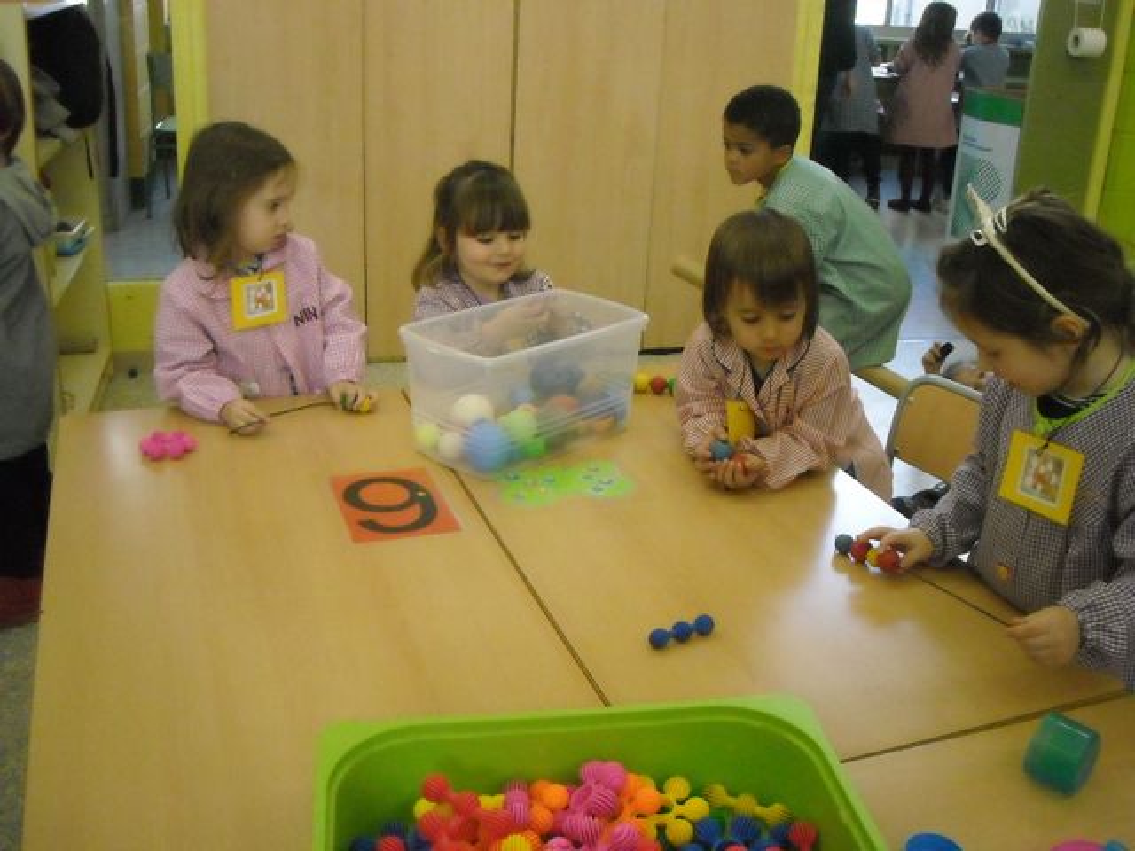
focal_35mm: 35
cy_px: 426
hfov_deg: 52.6
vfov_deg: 40.7
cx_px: 568
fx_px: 1148
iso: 800
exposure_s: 1/201
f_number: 2.8
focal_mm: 5.7
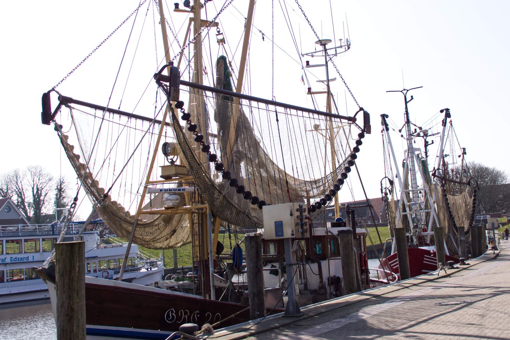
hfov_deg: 38.2
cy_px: 135
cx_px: 279
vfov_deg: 25.9
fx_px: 737
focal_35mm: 52
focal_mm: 24
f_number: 5
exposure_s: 1/2000
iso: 200
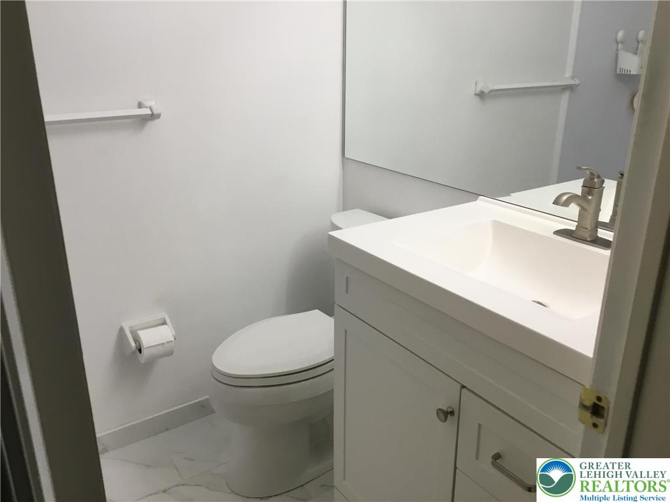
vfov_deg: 45.4
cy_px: 251
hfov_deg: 58.4
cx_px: 335
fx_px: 600
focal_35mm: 31
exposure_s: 1/30
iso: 25
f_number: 2.4
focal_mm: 3.3
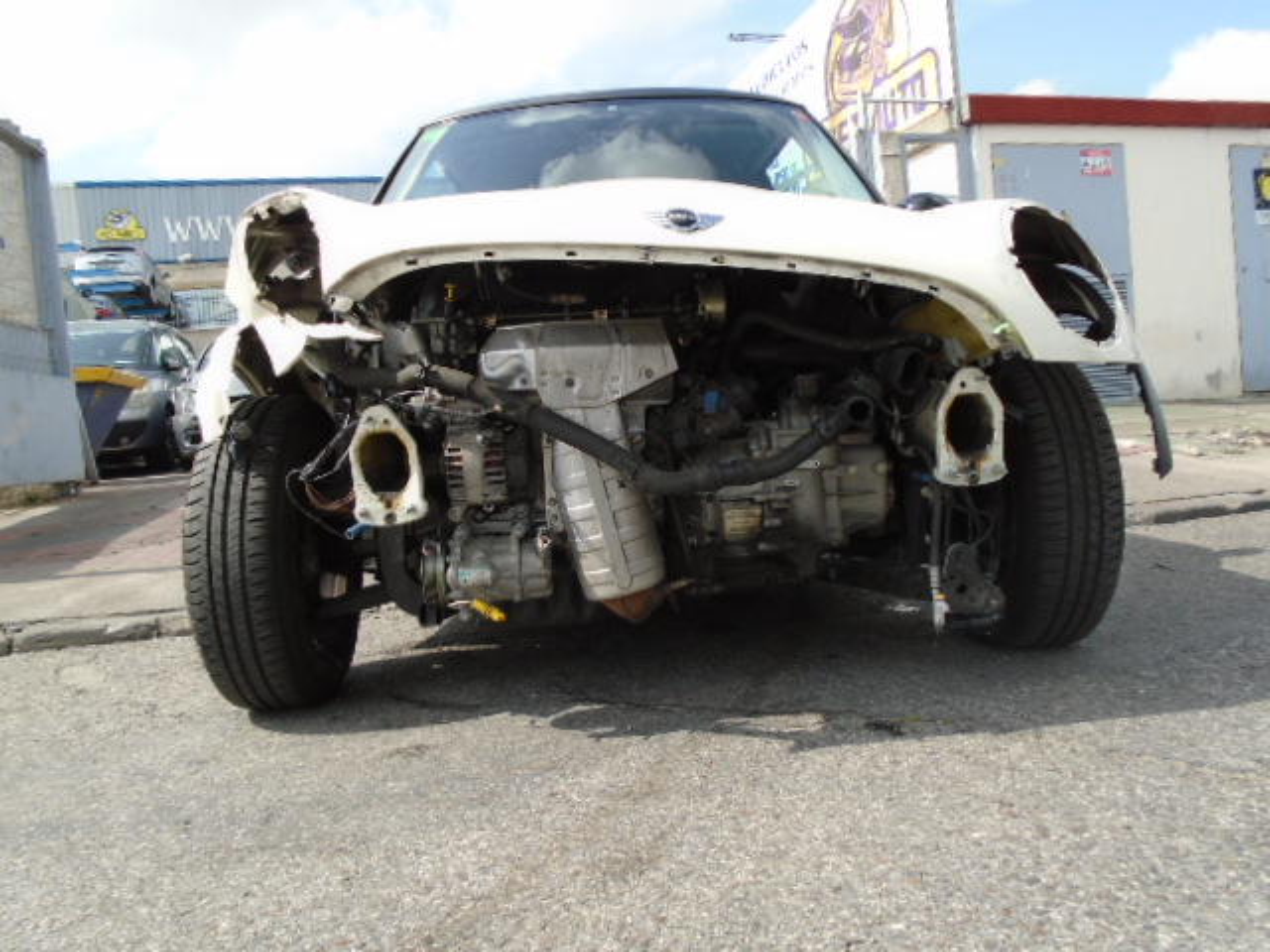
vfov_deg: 53.1
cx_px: 635
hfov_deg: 67.3
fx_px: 954
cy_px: 476
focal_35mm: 26
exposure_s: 1/640
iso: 100
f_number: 3.2
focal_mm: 4.6
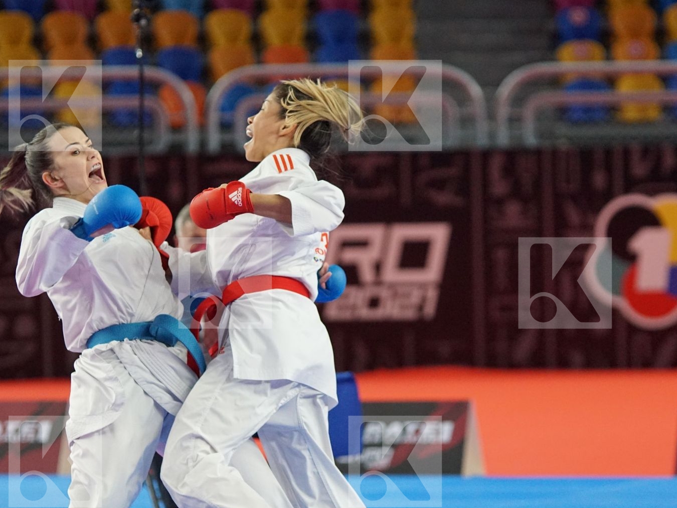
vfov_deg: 5.7
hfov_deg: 7.6
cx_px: 395
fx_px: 5077
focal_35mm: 260
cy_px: 283
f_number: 2.8
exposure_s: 1/1600
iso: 3200
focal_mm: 135
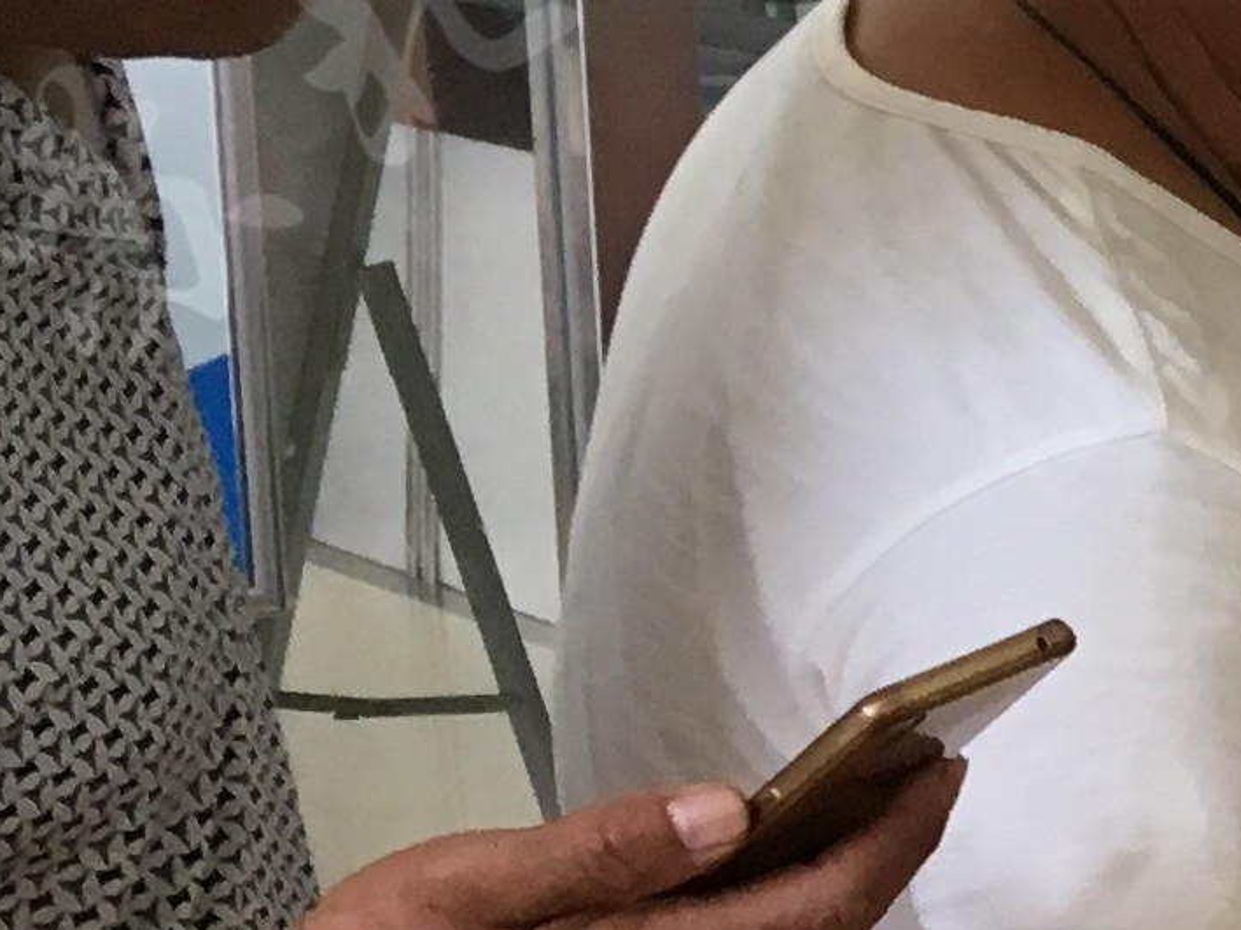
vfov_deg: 9.0
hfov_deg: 10.3
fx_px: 5912
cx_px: 3046
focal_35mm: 165
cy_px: 518
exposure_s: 1/33
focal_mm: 4.15
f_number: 2.2
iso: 50
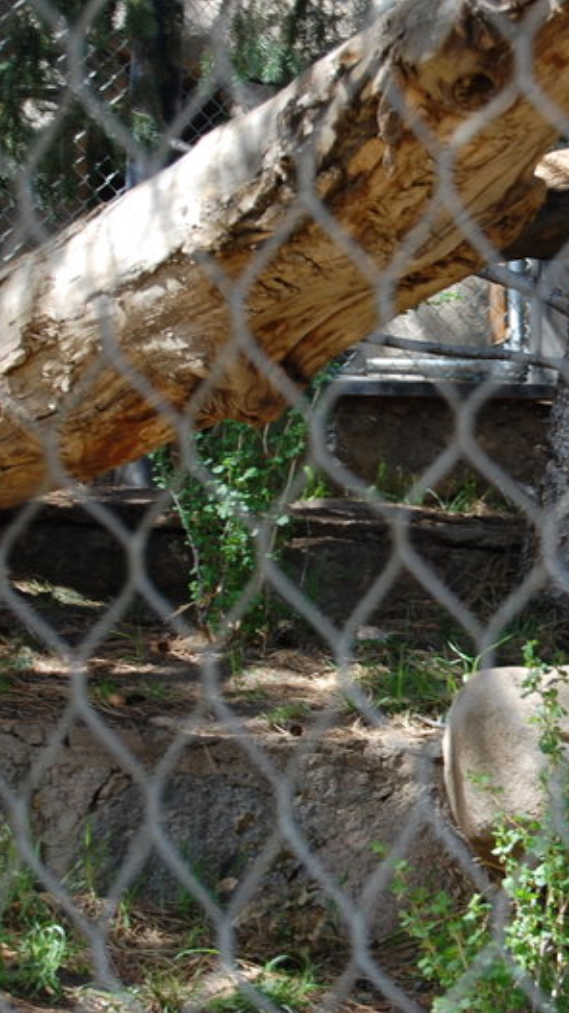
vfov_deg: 17.3
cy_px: 506
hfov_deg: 9.6
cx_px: 717
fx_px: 3330
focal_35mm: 124
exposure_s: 1/125
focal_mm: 52
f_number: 5.6
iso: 200
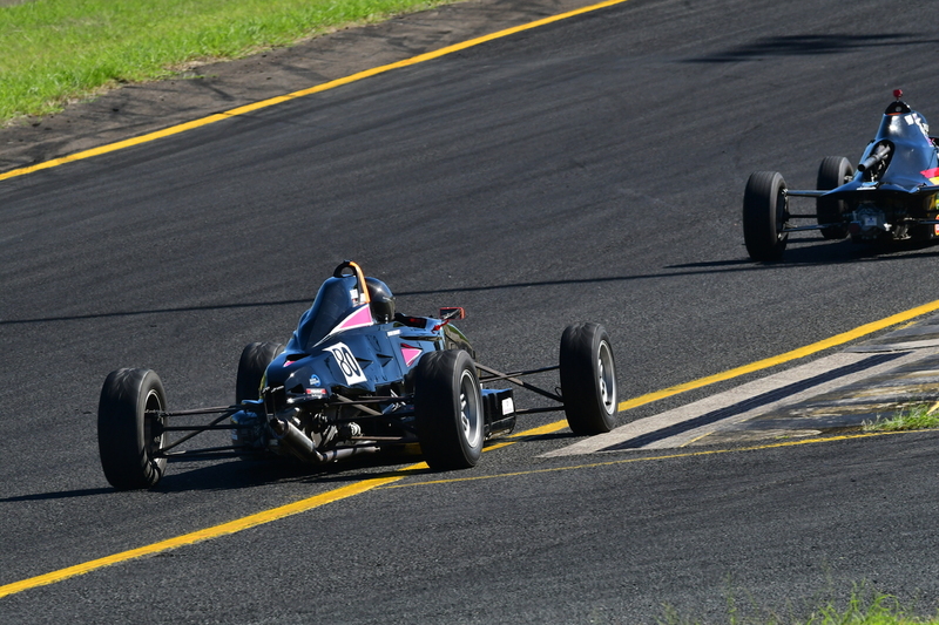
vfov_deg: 3.2
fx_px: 11343
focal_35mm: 435
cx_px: 470
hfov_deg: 4.7
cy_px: 312
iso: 500
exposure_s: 1/640
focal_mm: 290
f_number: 11
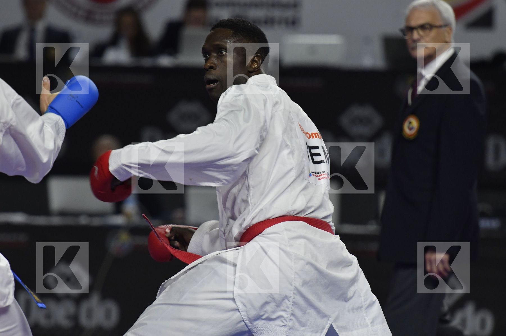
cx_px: 253
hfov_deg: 4.9
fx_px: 5900
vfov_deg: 3.3
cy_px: 168
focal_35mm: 420
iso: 1250
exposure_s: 1/800
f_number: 4
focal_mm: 280
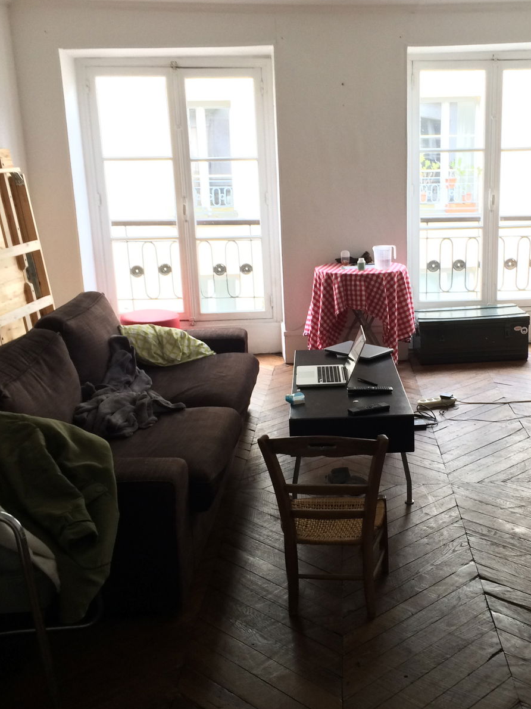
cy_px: 354
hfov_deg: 36.4
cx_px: 358
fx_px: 798
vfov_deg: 47.9
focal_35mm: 39
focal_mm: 4.15
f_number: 2.2
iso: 125
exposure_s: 1/33
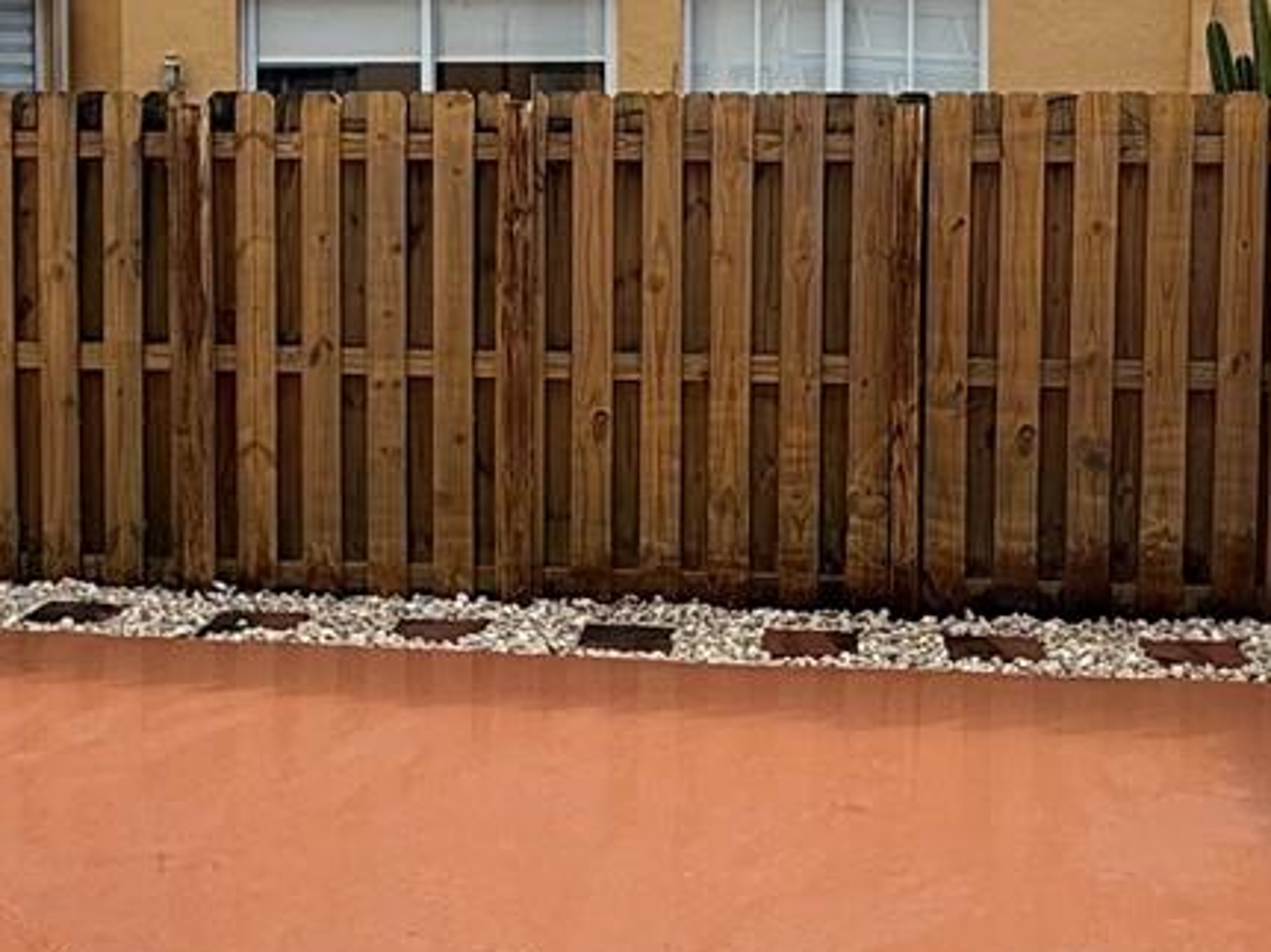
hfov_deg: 36.8
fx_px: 1909
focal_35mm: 52
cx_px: 637
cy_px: 259
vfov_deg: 27.7
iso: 50
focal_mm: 2.22
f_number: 2.2
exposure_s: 1/490
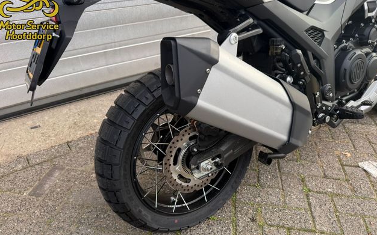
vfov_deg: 47.5
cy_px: 131
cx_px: 191
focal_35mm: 26
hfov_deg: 70.4
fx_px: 267
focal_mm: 6.76
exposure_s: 1/547
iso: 100
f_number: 1.78
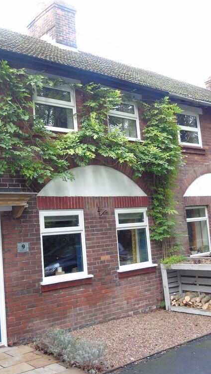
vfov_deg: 54.0
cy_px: 187
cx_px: 52
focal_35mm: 37
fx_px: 368
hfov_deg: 31.4
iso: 80
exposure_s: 1/40
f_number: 3.4
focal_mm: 4.4
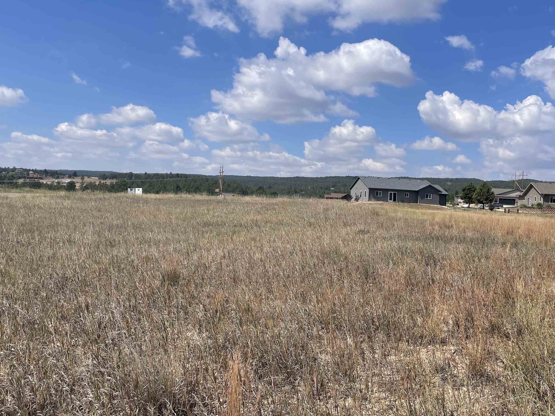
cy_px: 205
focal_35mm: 31
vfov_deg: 45.4
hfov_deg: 58.3
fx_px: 497
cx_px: 288
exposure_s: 1/4831
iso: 32
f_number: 1.6
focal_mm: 4.2
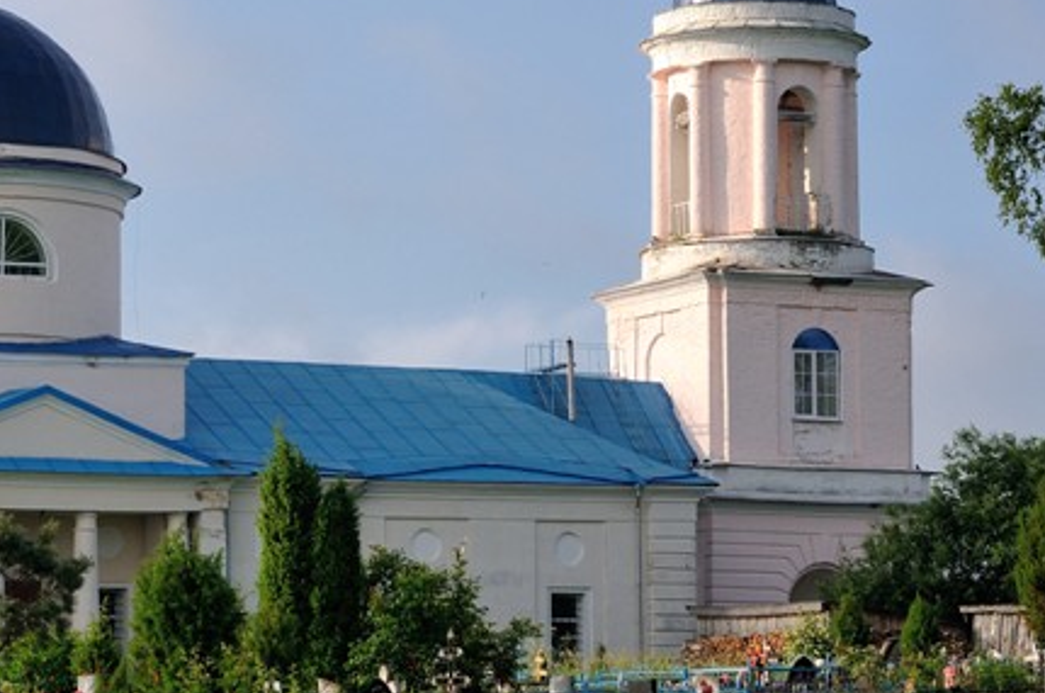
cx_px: 275
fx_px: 4549
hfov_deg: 13.1
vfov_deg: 8.7
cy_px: 259
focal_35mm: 157
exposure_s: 1/500
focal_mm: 50
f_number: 5.6
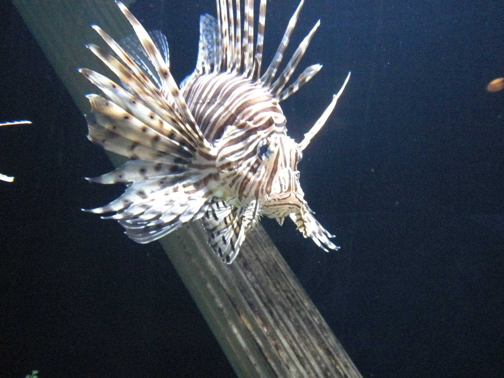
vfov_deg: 38.7
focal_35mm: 37
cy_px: 189
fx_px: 539
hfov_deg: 50.1
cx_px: 252
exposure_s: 1/39.5
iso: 800
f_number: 3.5
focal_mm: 6.6
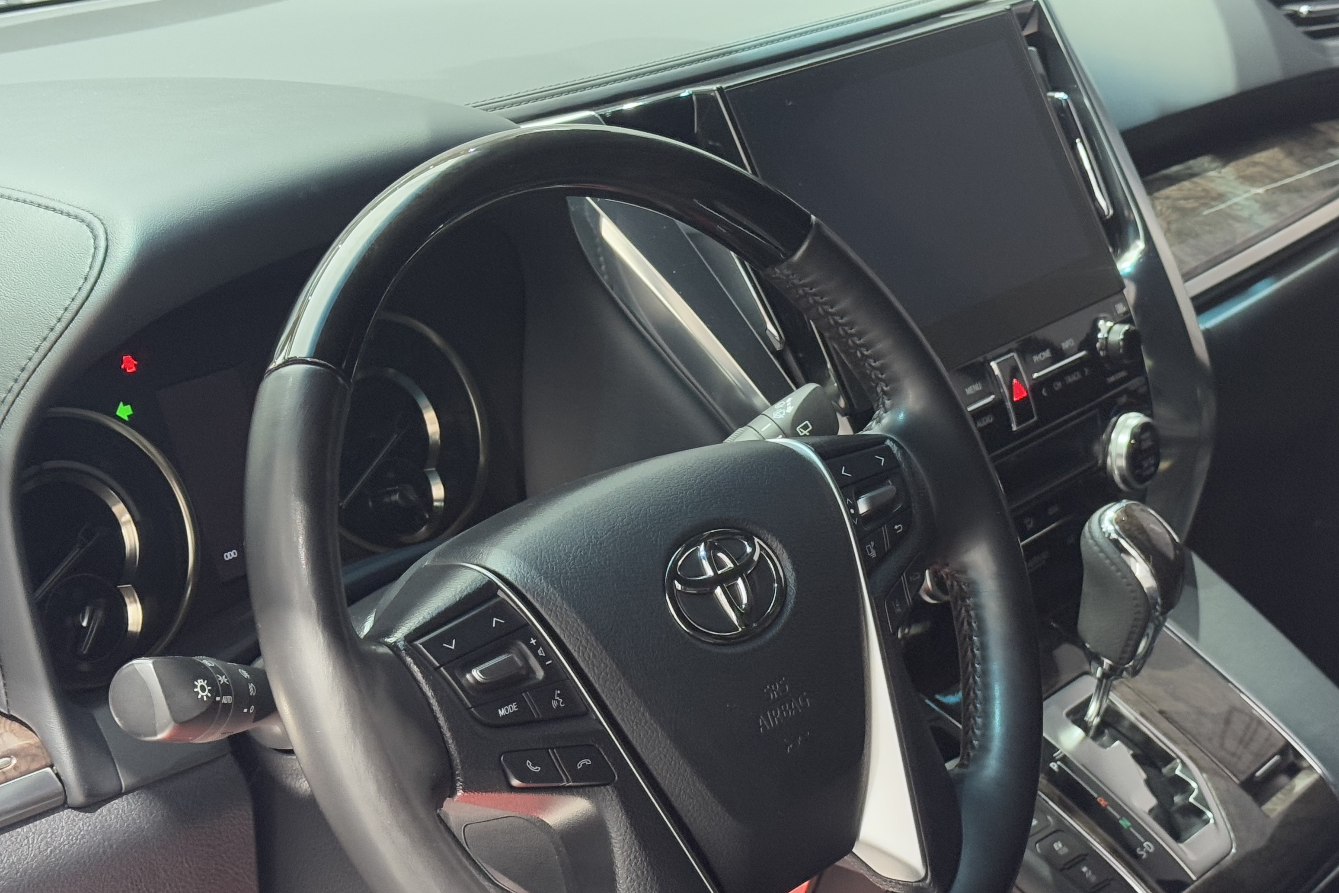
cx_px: 766
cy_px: 477
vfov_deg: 20.9
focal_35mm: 65
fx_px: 2418
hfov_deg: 30.9
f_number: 1.78
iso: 250
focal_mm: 6.76
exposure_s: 1/33
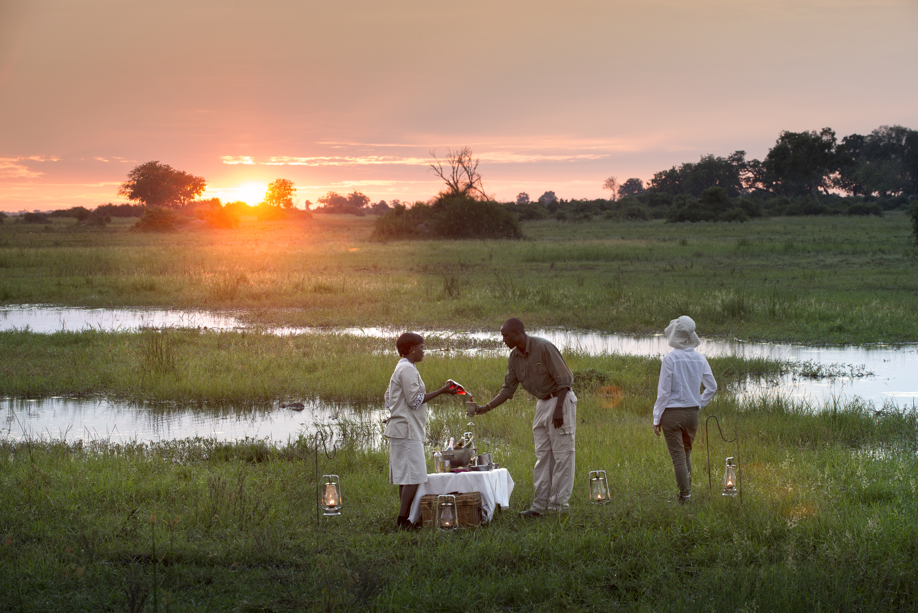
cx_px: 459
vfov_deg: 12.5
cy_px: 306
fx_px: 2806
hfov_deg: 18.6
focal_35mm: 110
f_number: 8
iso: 200
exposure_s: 1/10
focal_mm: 110
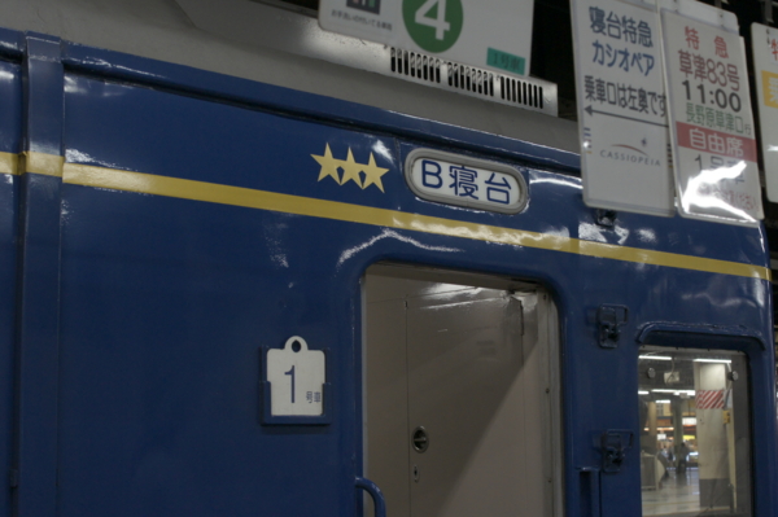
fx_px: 1134
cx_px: 389
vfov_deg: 25.7
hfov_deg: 37.9
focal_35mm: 52
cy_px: 258
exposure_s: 1/60
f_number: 5.6
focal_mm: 35
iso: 1000
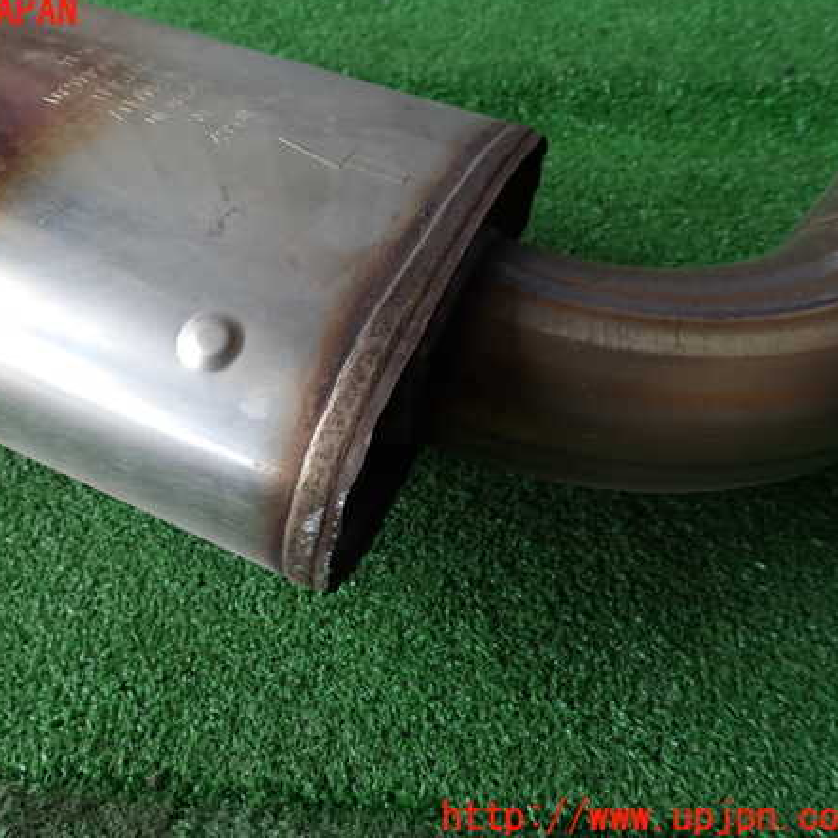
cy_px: 415
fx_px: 822
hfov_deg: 53.3
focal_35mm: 30
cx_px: 301
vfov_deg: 54.0
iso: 100
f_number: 2.8
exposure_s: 1/125
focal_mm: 4.5
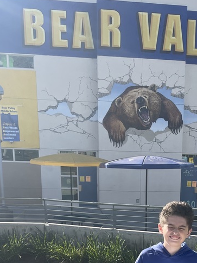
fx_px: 417
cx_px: 162
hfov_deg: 26.0
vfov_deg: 32.1
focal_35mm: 55
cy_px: 264
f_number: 1.6
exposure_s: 1/1289
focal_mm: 4.2
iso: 32
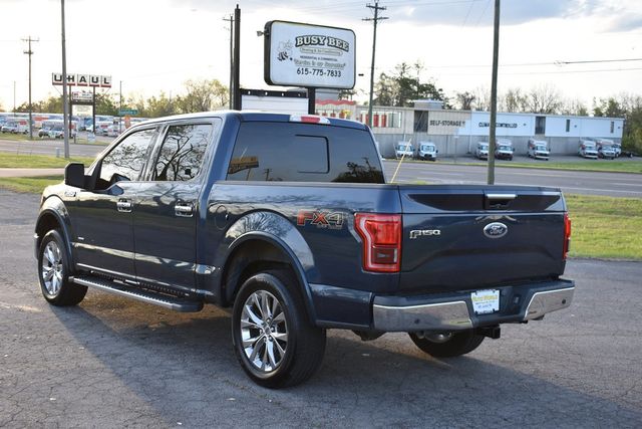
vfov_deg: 29.9
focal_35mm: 45
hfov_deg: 43.6
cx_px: 321
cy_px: 214
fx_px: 803
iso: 400
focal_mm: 30
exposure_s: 1/250
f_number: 5.6
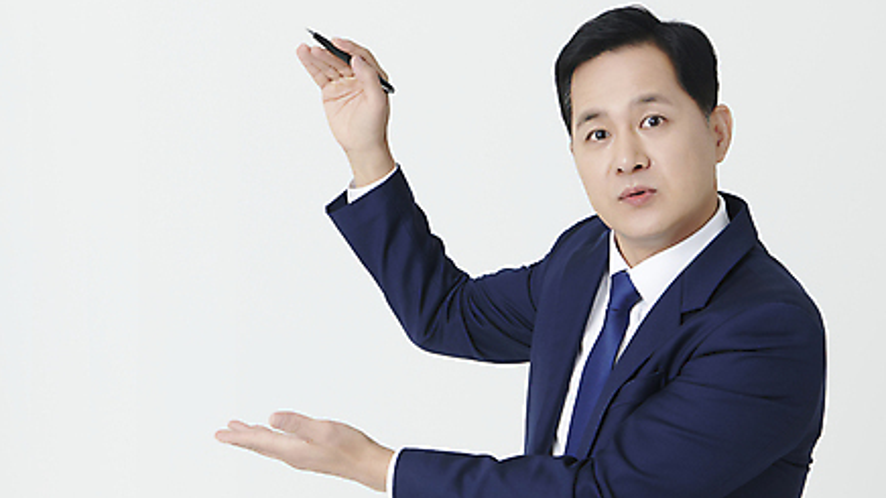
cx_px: 360
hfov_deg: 21.1
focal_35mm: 101
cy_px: 264
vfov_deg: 12.0
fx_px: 2372
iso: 100
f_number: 11
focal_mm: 70
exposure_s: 1/125
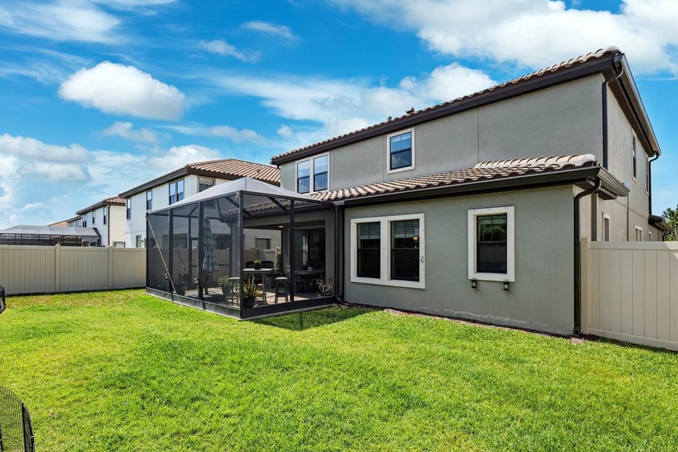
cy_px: 248
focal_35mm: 18
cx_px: 300
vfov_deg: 67.2
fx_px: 339
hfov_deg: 89.6
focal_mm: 14
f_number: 8
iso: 400
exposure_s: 1/500
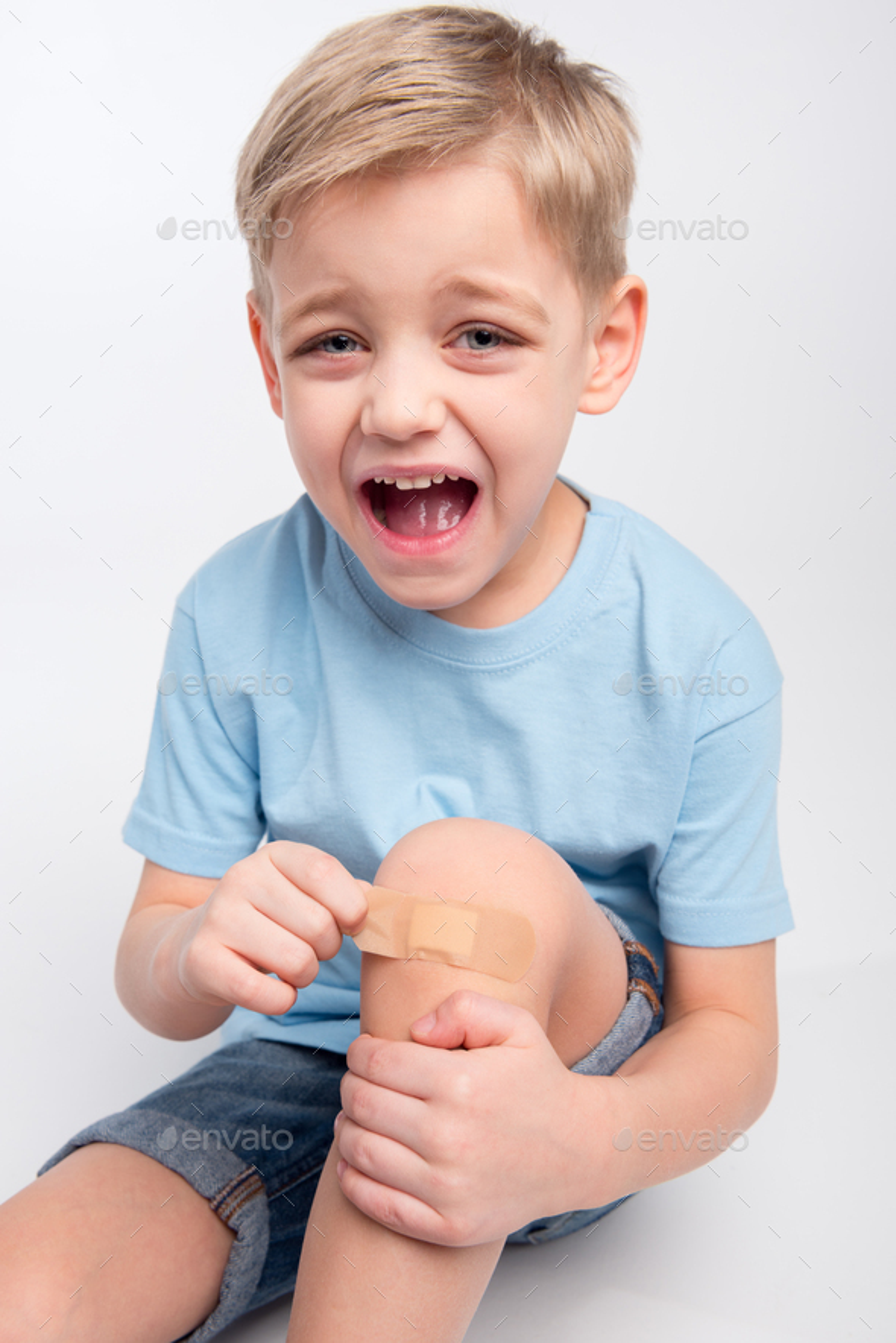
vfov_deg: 46.4
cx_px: 448
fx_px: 1567
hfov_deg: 31.9
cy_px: 672
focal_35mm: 42
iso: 100
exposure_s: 1/160
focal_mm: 42
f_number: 9
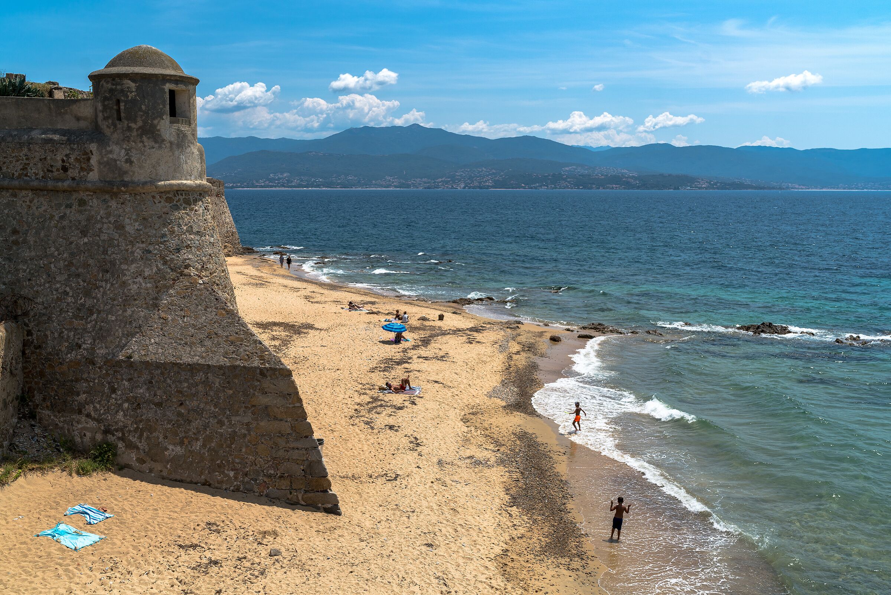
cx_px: 446
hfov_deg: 54.4
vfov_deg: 37.9
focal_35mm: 35
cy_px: 298
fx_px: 866
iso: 125
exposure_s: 1/1000
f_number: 5.6
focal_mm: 35
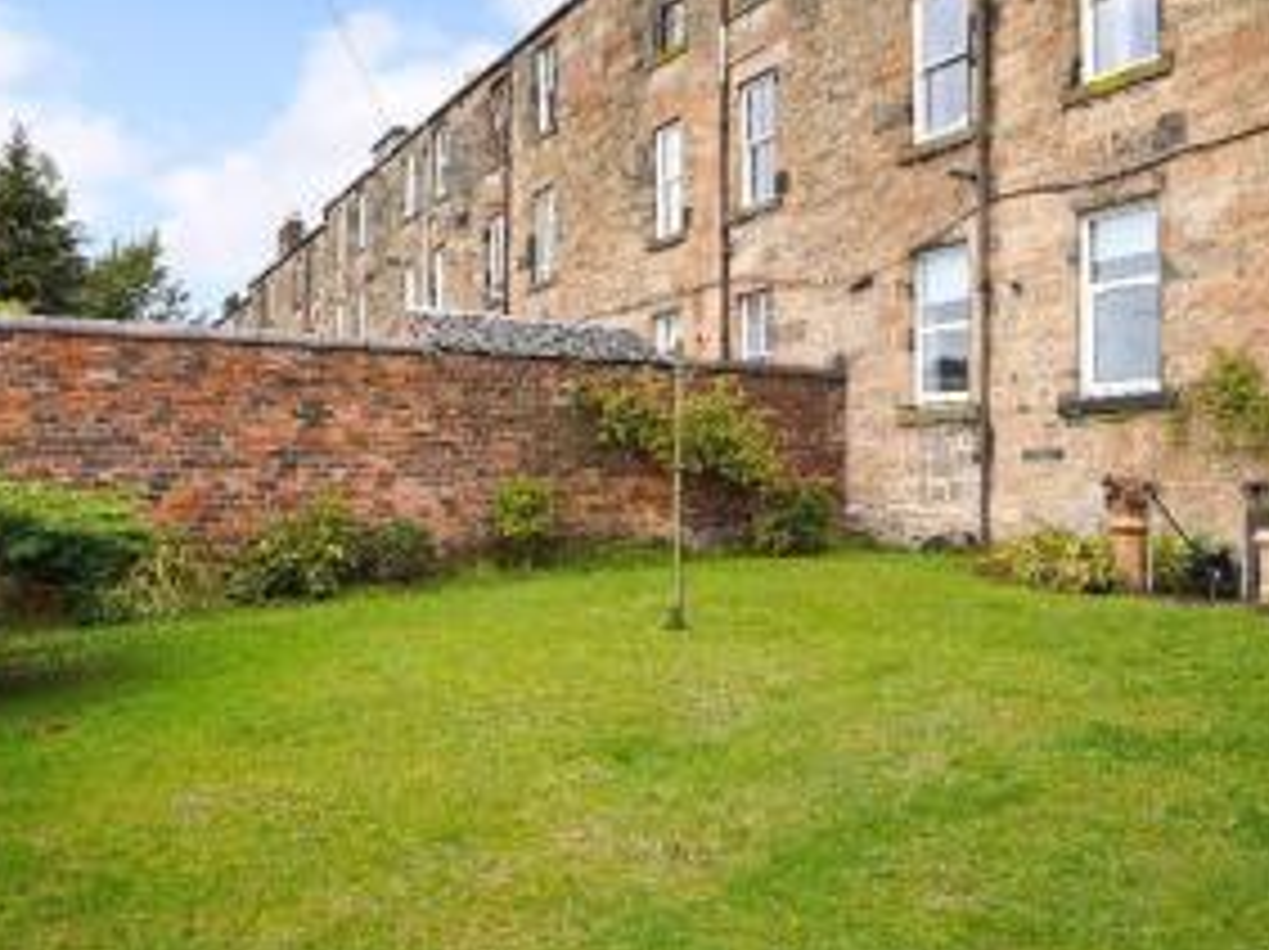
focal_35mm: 26
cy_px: 457
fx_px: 952
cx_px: 648
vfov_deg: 53.0
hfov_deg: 67.3
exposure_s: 1/100
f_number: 8
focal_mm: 16
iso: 200
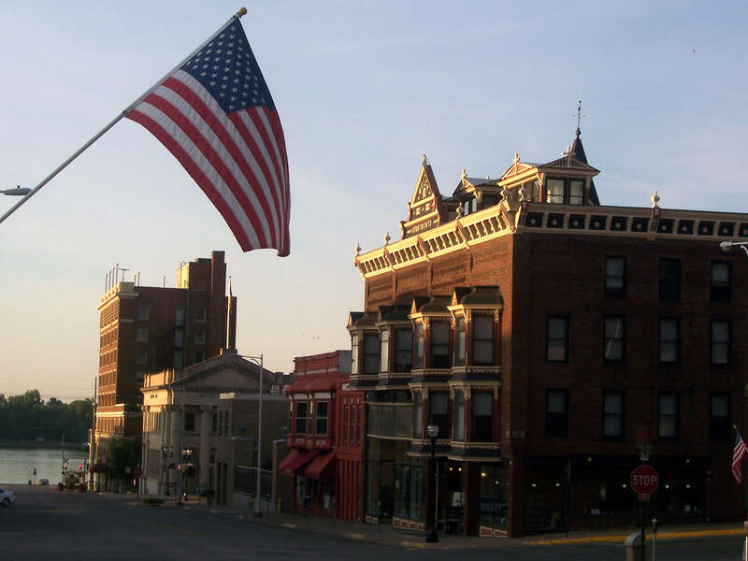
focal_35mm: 82
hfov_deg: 23.8
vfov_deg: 18.0
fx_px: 1772
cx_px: 374
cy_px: 280
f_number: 8
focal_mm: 13.5
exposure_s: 1/180
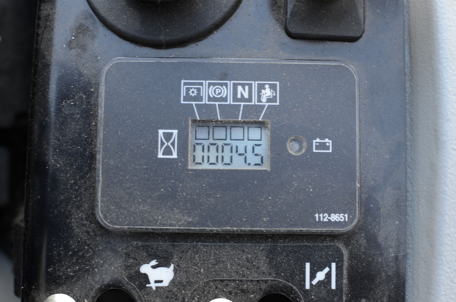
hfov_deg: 37.9
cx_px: 228
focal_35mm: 52
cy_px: 151
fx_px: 664
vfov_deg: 25.6
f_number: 4.5
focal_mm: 35
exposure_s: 1/25
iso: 125
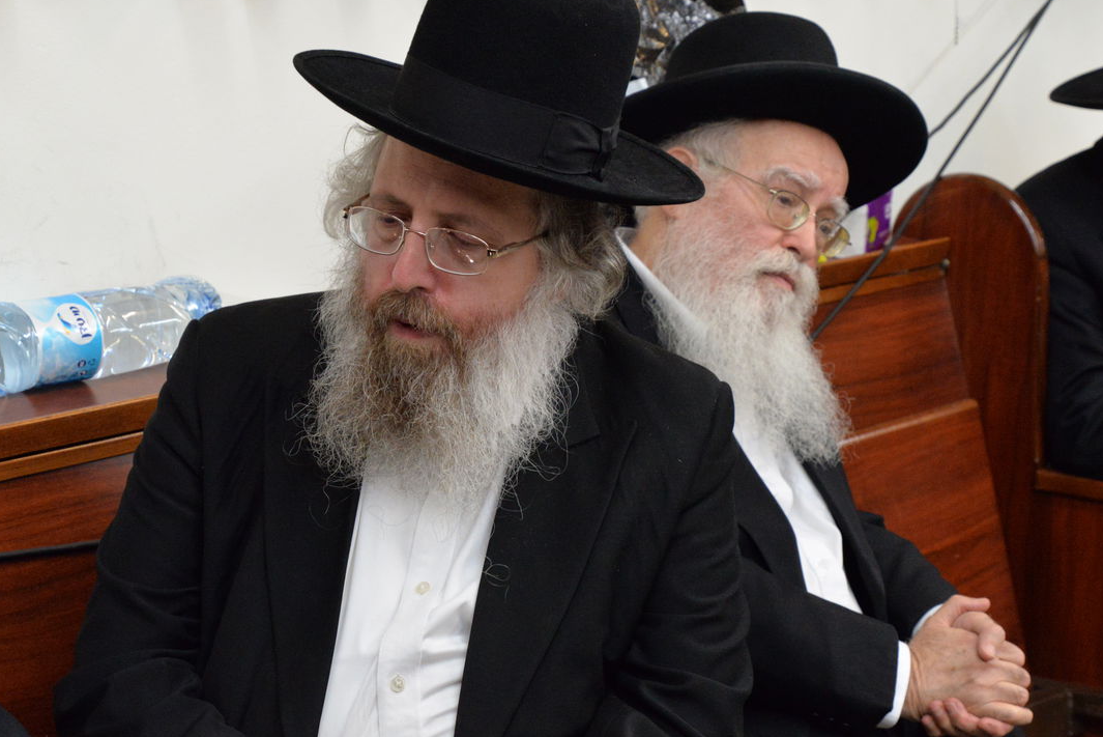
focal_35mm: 92
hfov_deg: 22.1
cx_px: 532
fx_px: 2820
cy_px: 352
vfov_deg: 14.9
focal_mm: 70
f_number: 8
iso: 5000
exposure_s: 1/250
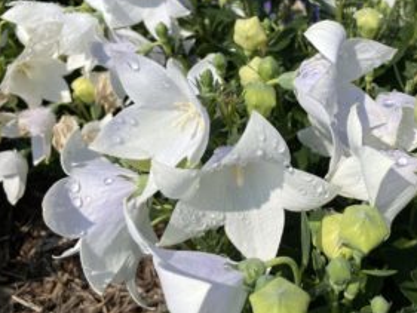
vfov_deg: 38.4
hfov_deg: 49.1
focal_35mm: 37
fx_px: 446
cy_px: 111
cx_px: 283
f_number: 1.8
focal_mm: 4.25
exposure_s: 1/5025
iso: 32
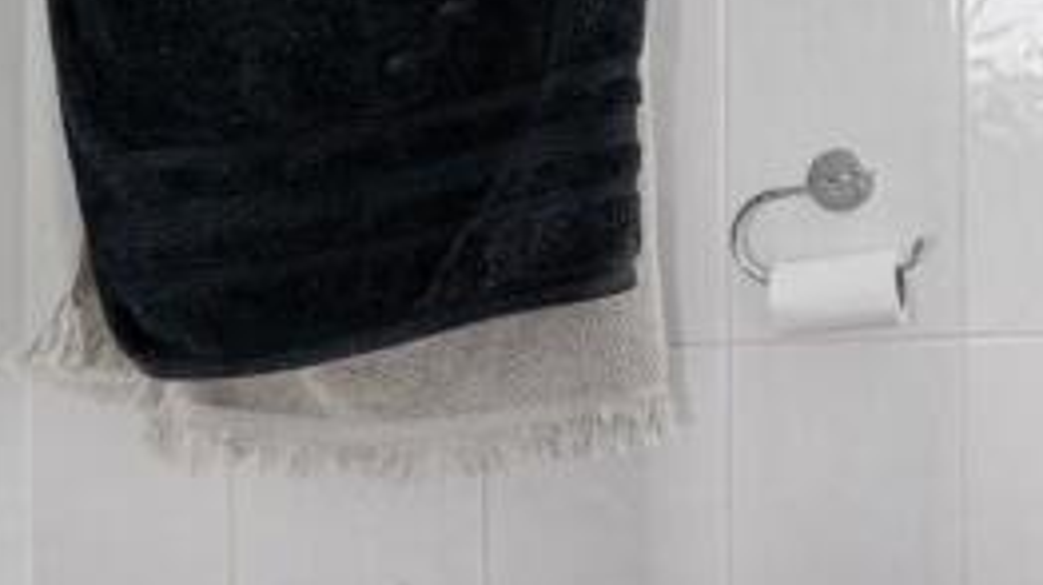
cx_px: 1274
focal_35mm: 42
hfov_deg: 36.4
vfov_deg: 27.4
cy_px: 72
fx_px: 1161
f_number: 10
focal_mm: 16
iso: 400
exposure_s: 1/2
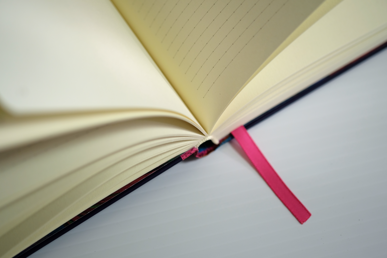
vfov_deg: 15.2
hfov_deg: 22.6
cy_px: 129
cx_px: 194
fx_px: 967
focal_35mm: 90
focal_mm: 60
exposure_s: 1/180
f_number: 2.4
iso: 200
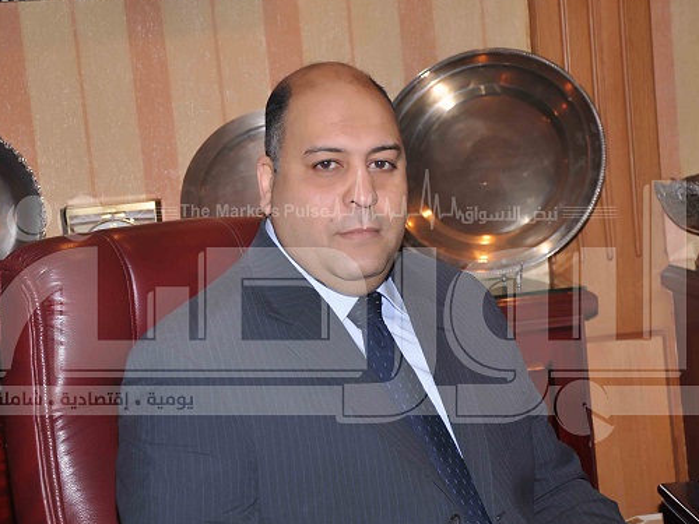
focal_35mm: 83
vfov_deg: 17.8
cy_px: 257
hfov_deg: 23.6
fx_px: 1676
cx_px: 361
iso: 250
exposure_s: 1/60
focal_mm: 48
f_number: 4.8
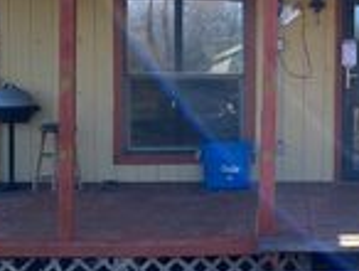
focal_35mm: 89
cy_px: 119
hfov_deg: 21.4
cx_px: 342
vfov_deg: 16.6
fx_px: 925
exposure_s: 1/1543
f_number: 1.8
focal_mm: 4.25
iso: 32
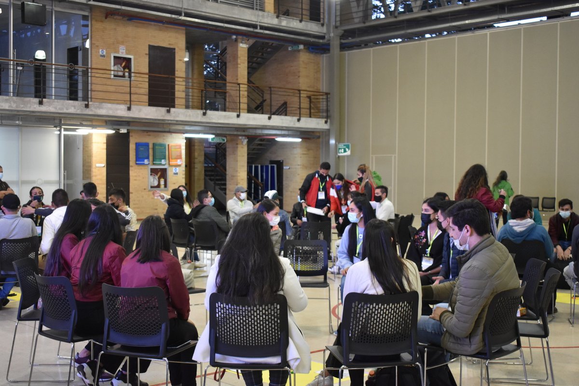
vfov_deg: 26.5
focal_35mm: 51
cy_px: 193
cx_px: 290
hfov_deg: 38.9
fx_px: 820
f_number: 4.5
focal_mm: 34
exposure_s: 1/60
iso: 1600
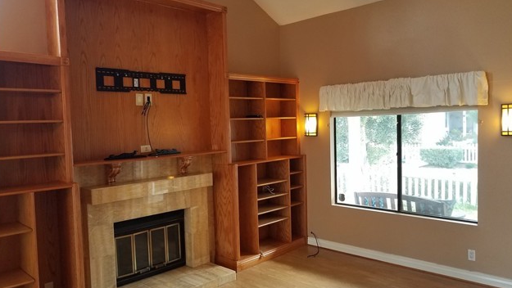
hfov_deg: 66.0
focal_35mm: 29
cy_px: 156
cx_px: 255
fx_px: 394
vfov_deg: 40.2
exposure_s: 1/60
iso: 100
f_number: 1.7
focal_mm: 4.2
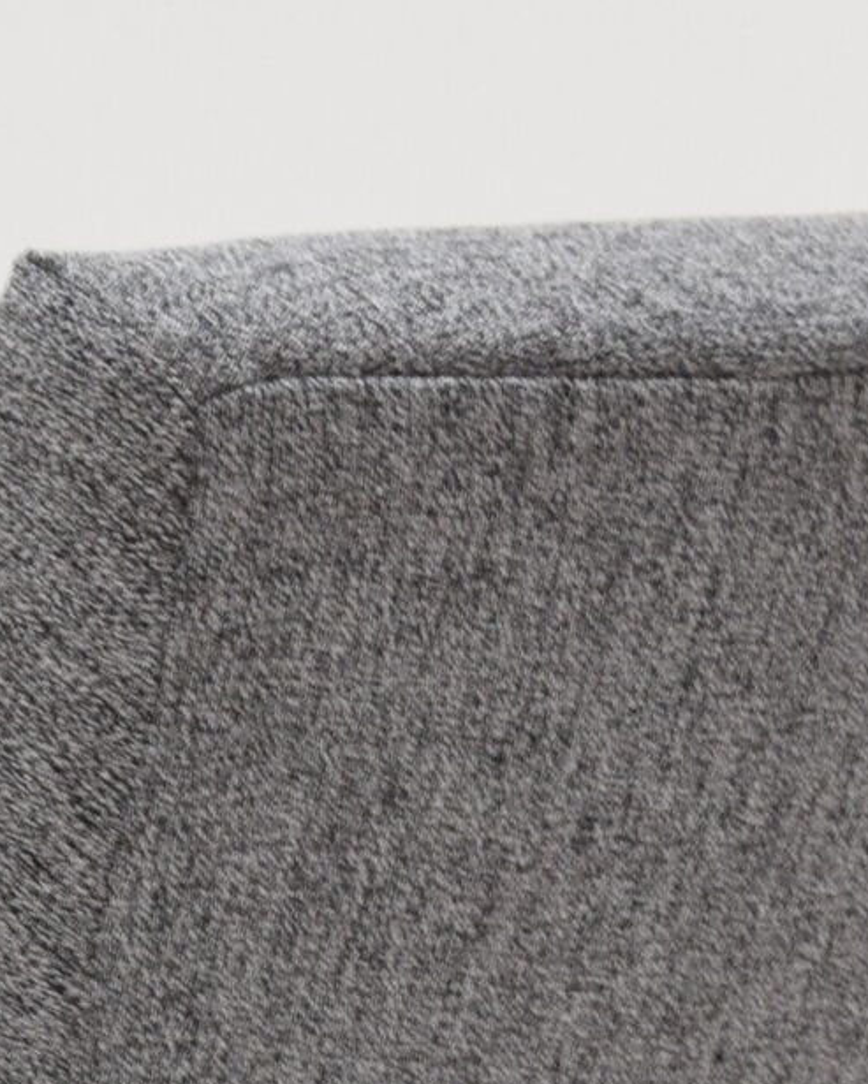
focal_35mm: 219
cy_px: 1489
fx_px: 7031
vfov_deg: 8.7
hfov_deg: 7.0
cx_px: -303
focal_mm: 32
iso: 1600
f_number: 5.6
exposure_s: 1/125
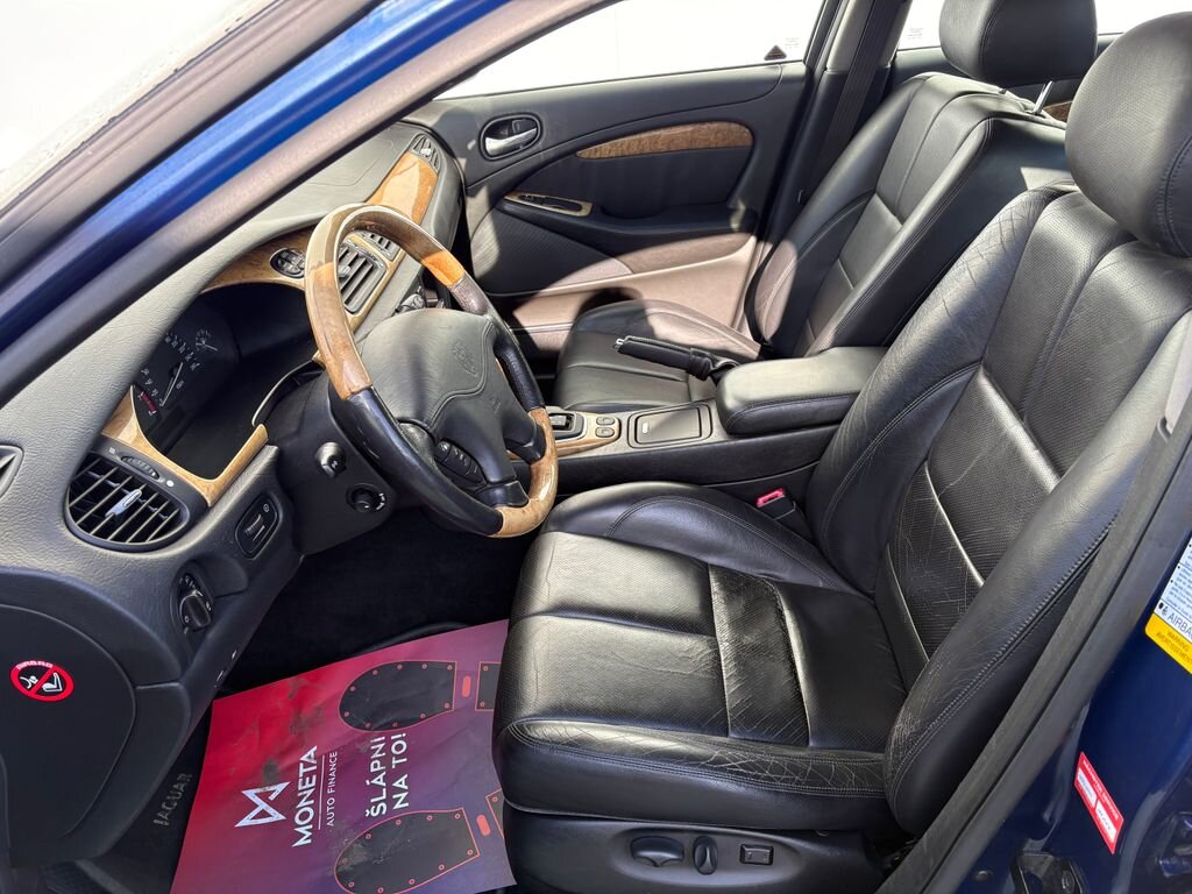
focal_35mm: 26
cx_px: 596
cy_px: 447
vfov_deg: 53.1
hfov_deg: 67.3
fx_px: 895
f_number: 1.6
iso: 64
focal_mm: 5.96
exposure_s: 1/299
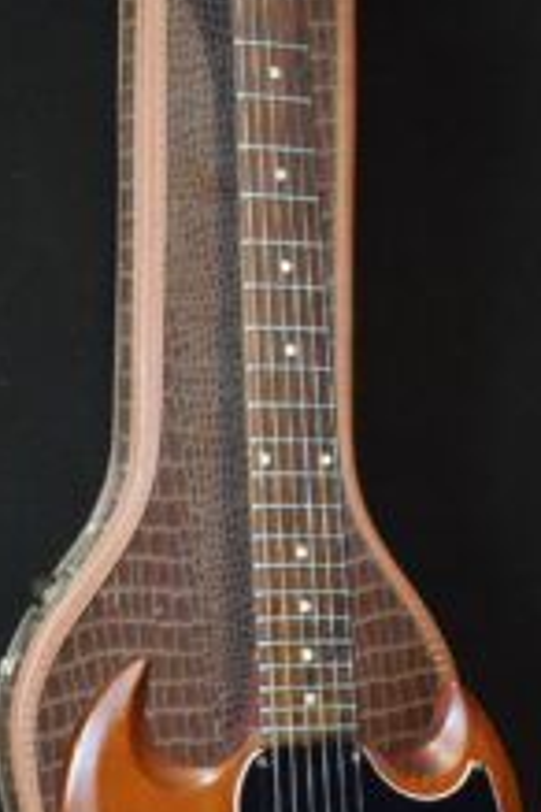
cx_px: 256
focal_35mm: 83
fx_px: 1873
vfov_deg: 24.3
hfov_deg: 16.4
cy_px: 575
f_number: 4
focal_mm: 25
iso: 4500
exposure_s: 1/60
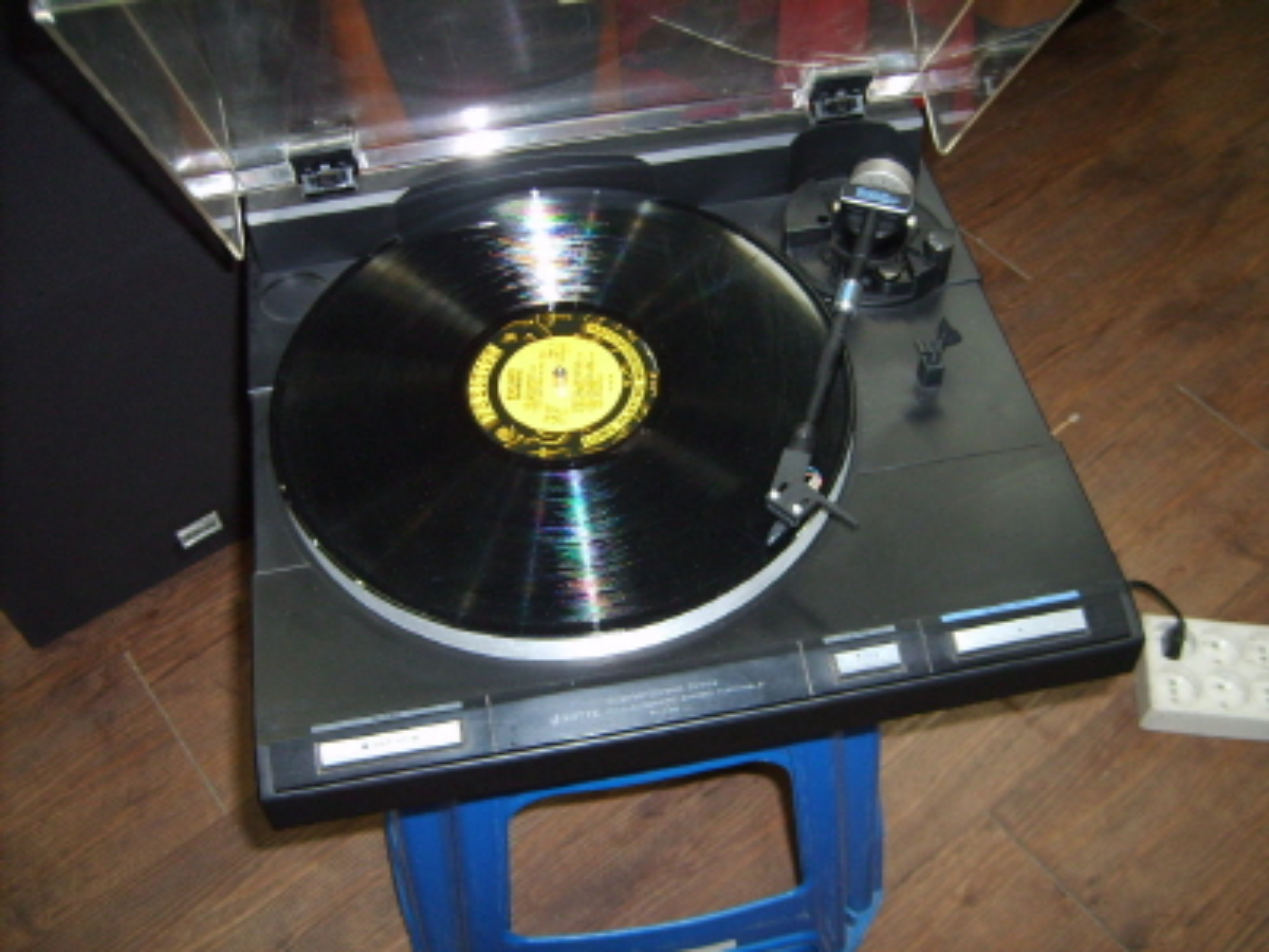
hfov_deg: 52.6
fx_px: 1283
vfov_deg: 40.7
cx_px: 634
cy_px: 476
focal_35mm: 35
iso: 100
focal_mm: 5.8
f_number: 2.8
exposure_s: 1/30
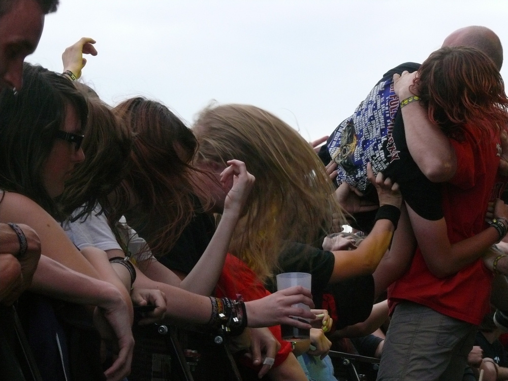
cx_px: 254
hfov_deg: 13.1
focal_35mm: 151
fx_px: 2216
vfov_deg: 9.8
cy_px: 190
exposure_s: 1/400
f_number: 7.1
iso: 400
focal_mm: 32
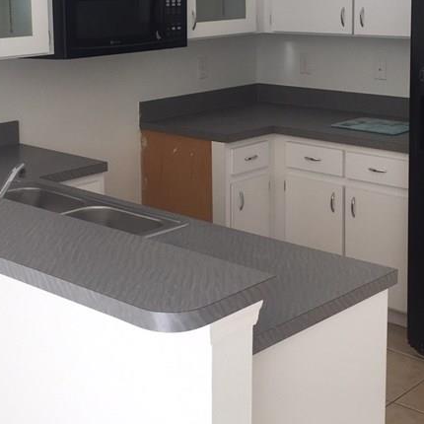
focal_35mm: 61
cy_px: 78
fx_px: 845
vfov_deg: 27.5
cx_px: 213
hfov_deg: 28.2
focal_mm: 4.15
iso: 50
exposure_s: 1/120
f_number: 2.2
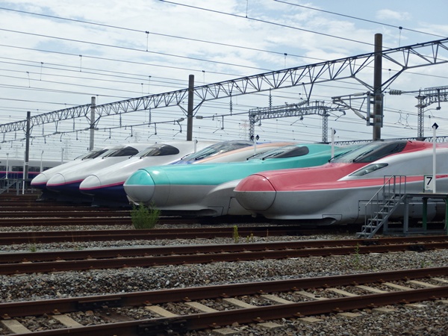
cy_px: 168
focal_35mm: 49
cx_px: 224
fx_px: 634
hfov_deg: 38.9
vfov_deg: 29.7
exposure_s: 1/160
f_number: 14
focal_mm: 8.8
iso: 160
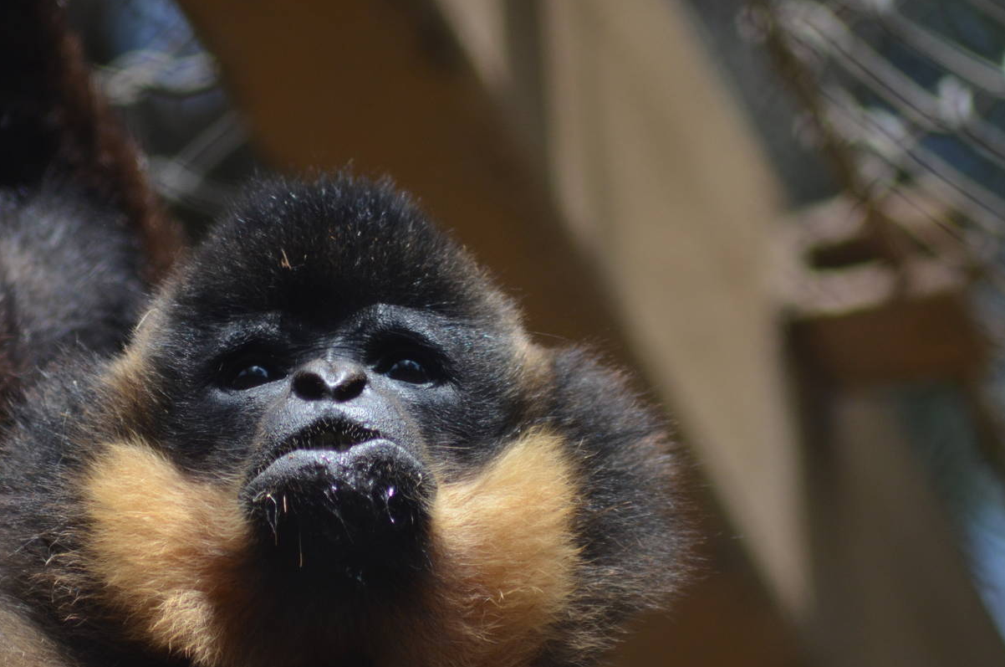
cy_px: 387
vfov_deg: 2.6
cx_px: 436
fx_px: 14464
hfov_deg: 4.0
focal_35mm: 519
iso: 500
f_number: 5
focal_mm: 260
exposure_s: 1/1000
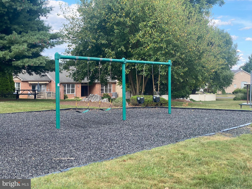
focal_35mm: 52
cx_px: 126
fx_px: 379
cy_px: 94
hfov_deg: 36.8
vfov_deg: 28.0
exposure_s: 1/333
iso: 20
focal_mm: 6
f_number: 2
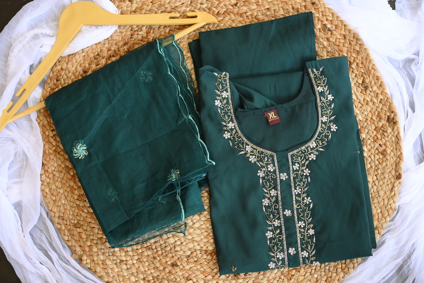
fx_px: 648
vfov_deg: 24.6
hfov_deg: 36.2
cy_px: 142
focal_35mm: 55
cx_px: 212
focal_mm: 55
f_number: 4
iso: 400
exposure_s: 1/200
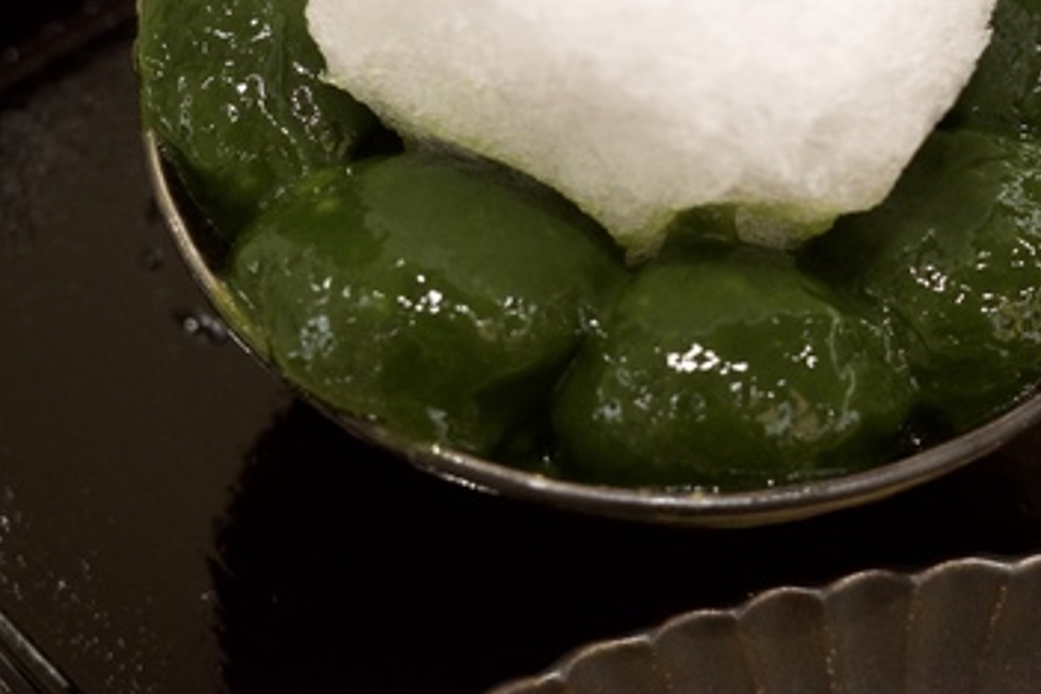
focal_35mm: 74
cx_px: 641
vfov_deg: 18.2
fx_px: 2140
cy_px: 102
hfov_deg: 27.3
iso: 1000
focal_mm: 26
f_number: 3.2
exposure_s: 1/40
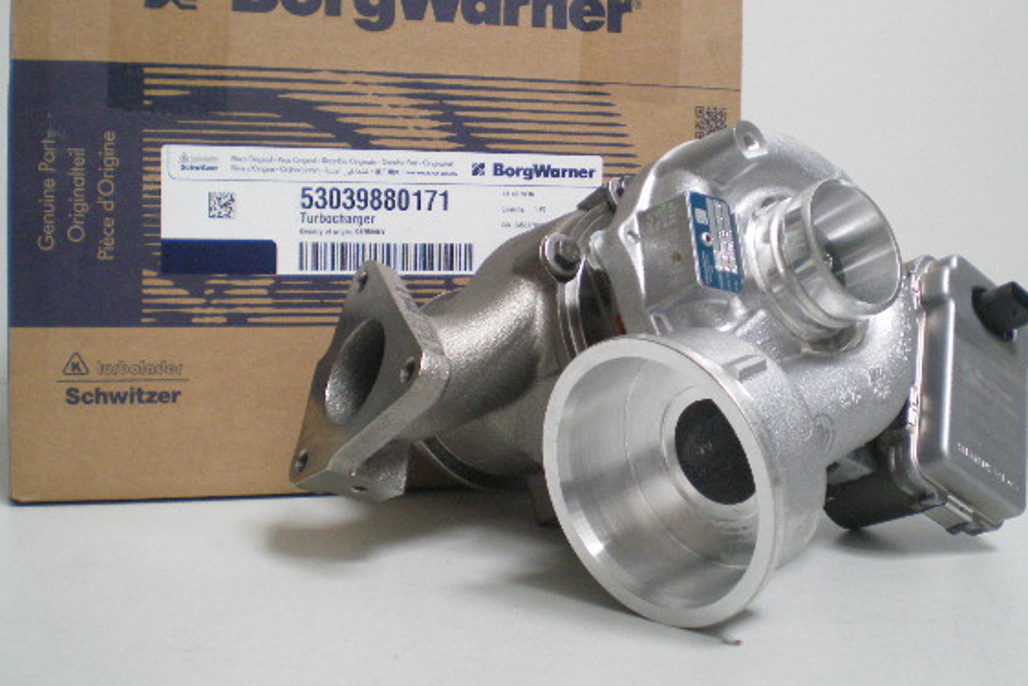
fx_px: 1285
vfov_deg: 29.8
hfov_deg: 43.5
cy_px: 252
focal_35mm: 45
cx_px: 565
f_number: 3.1
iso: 400
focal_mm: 6.3
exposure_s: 1/13
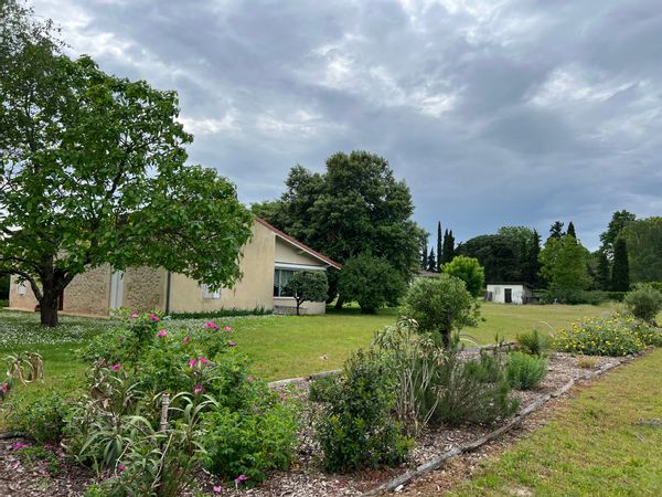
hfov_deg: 67.3
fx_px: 497
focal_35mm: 26
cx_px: 331
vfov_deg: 53.1
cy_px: 248
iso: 50
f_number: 1.5
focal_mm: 5.7
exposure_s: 1/4115
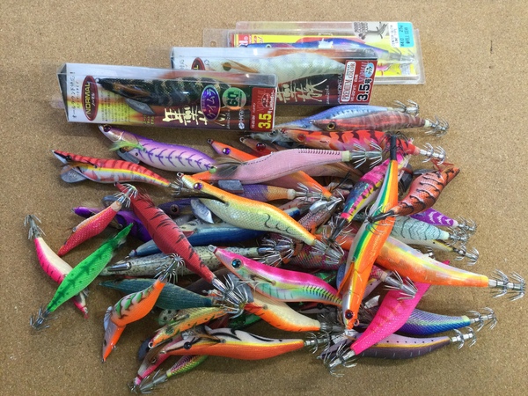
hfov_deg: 58.4
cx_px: 264
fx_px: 473
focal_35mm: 31
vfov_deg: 45.4
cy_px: 198
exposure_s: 1/30
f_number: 2.4
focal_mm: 3.3
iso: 80
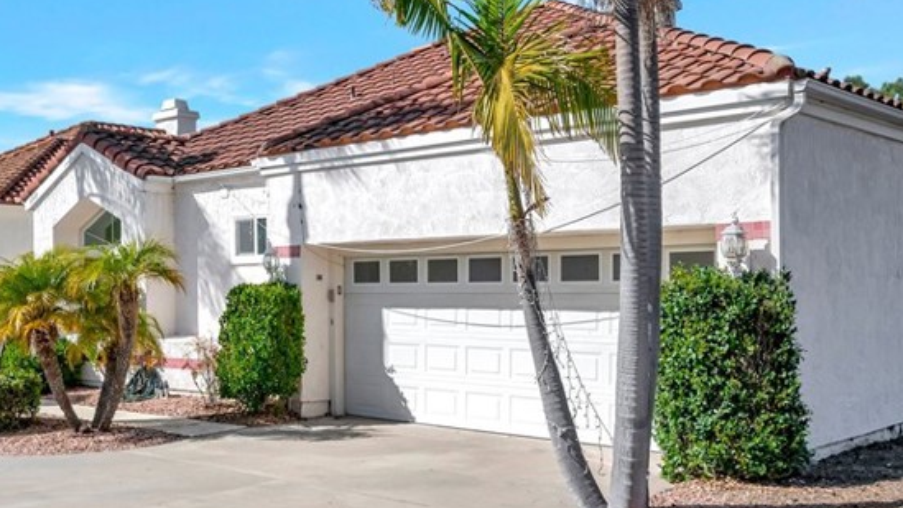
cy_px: 299
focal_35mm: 41
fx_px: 982
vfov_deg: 29.0
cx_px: 183
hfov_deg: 46.8
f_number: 8
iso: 400
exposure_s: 1/4000
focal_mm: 21
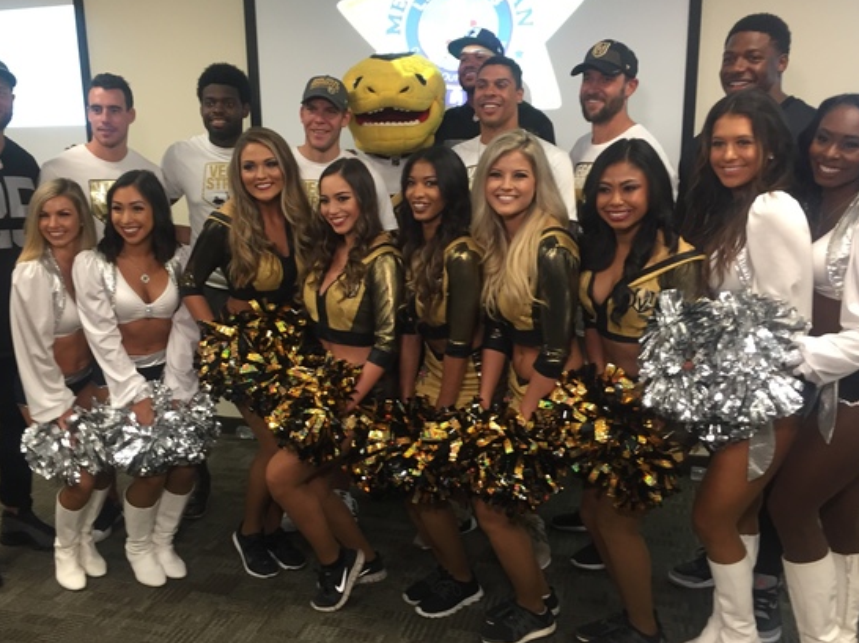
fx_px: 843
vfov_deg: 41.7
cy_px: 341
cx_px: 400
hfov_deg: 53.9
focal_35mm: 34
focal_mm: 4.15
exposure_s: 1/30
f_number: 2.2
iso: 125
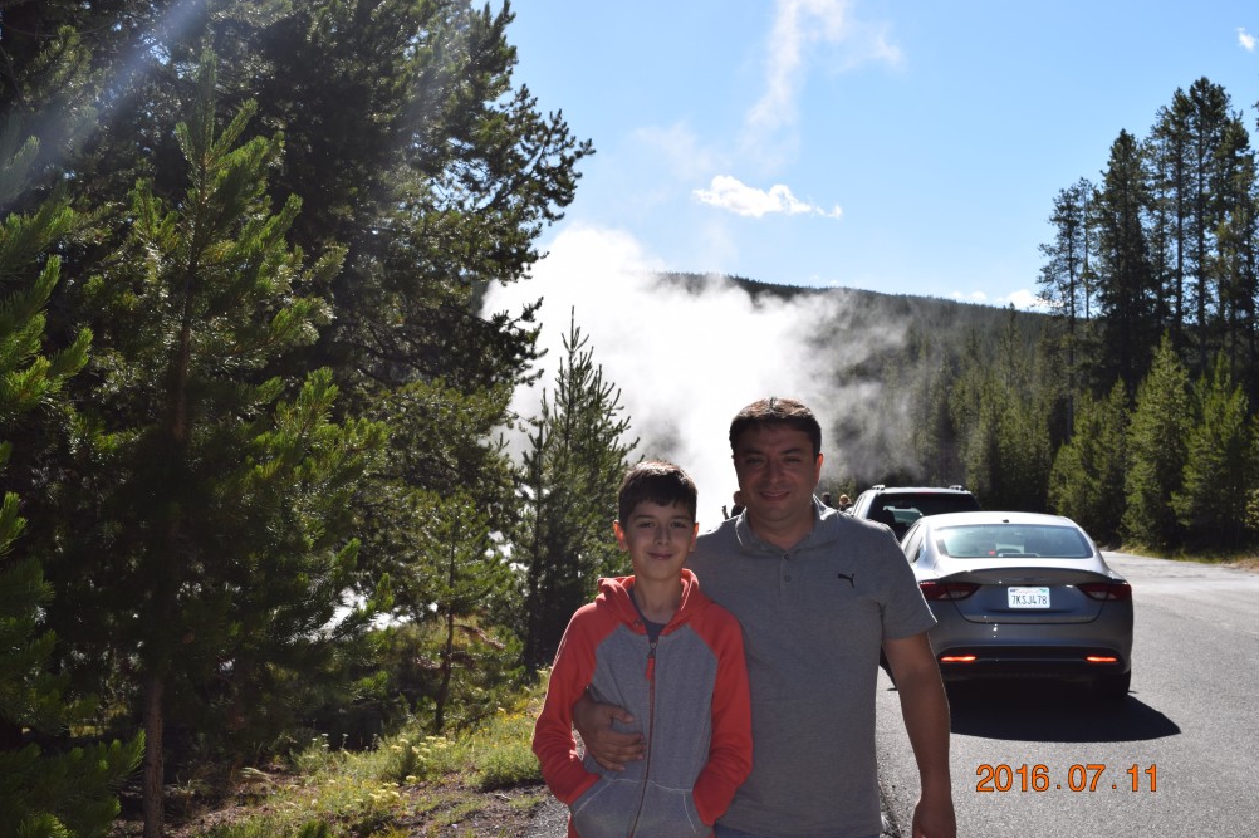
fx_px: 1661
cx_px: 638
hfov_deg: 41.5
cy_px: 415
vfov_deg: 28.3
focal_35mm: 48
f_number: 10
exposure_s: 1/200
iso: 100
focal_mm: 31
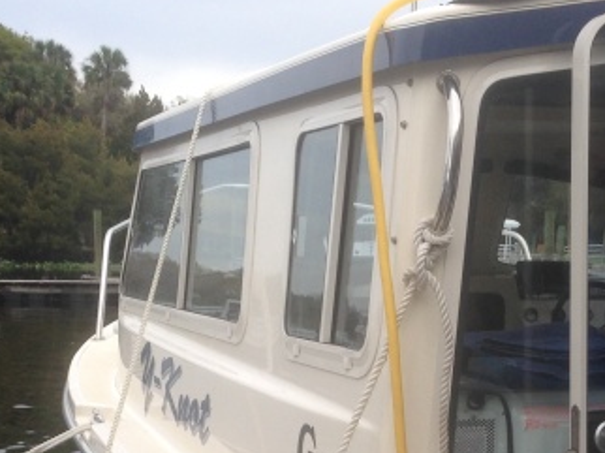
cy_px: 455
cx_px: 381
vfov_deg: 17.5
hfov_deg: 23.8
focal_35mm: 82
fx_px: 1432
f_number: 2.4
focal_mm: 4.12
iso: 50
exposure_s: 1/589
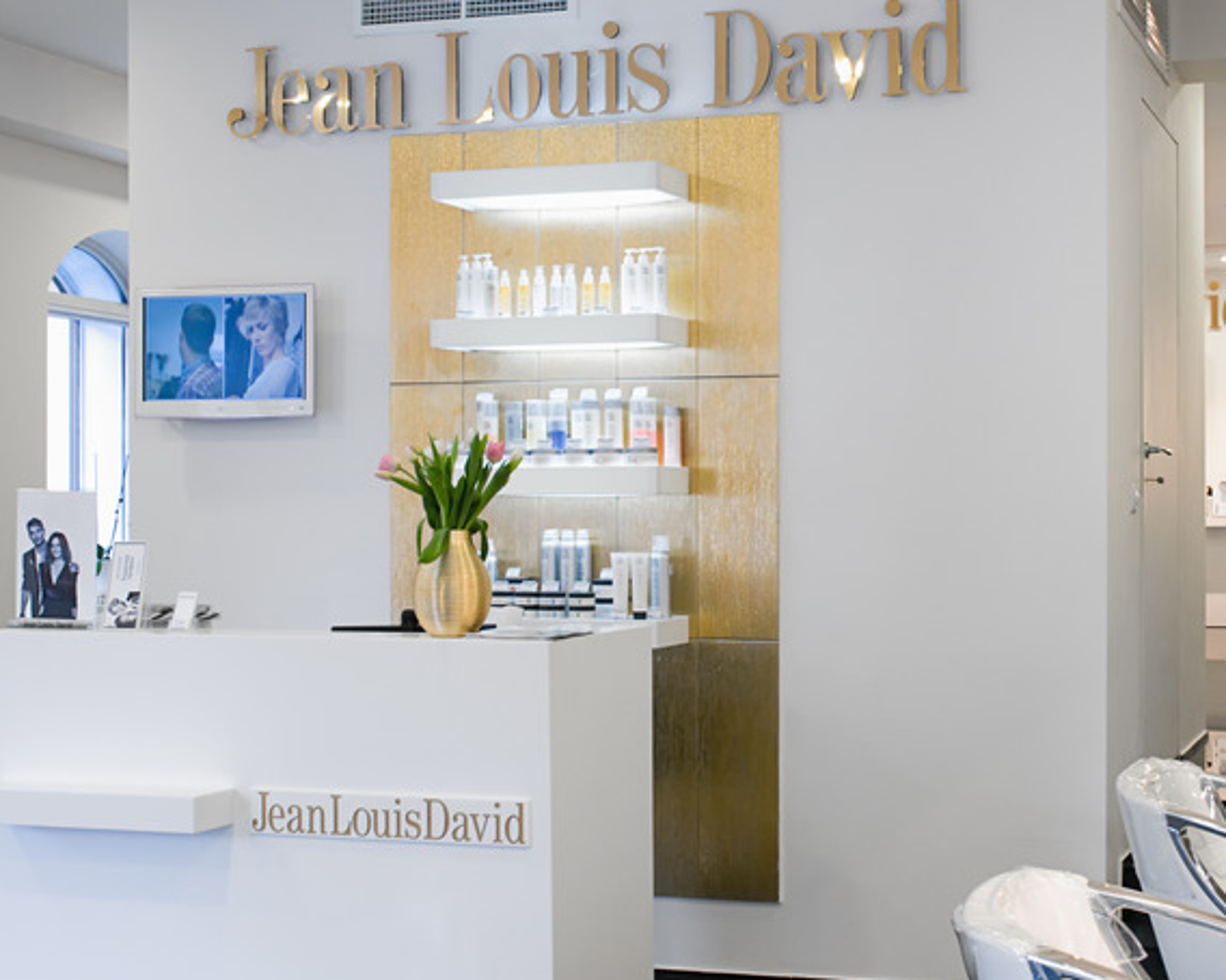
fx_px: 2022
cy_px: 514
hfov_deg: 33.3
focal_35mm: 56
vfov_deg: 27.2
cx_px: 848
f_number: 11
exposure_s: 1/10
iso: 400
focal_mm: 25
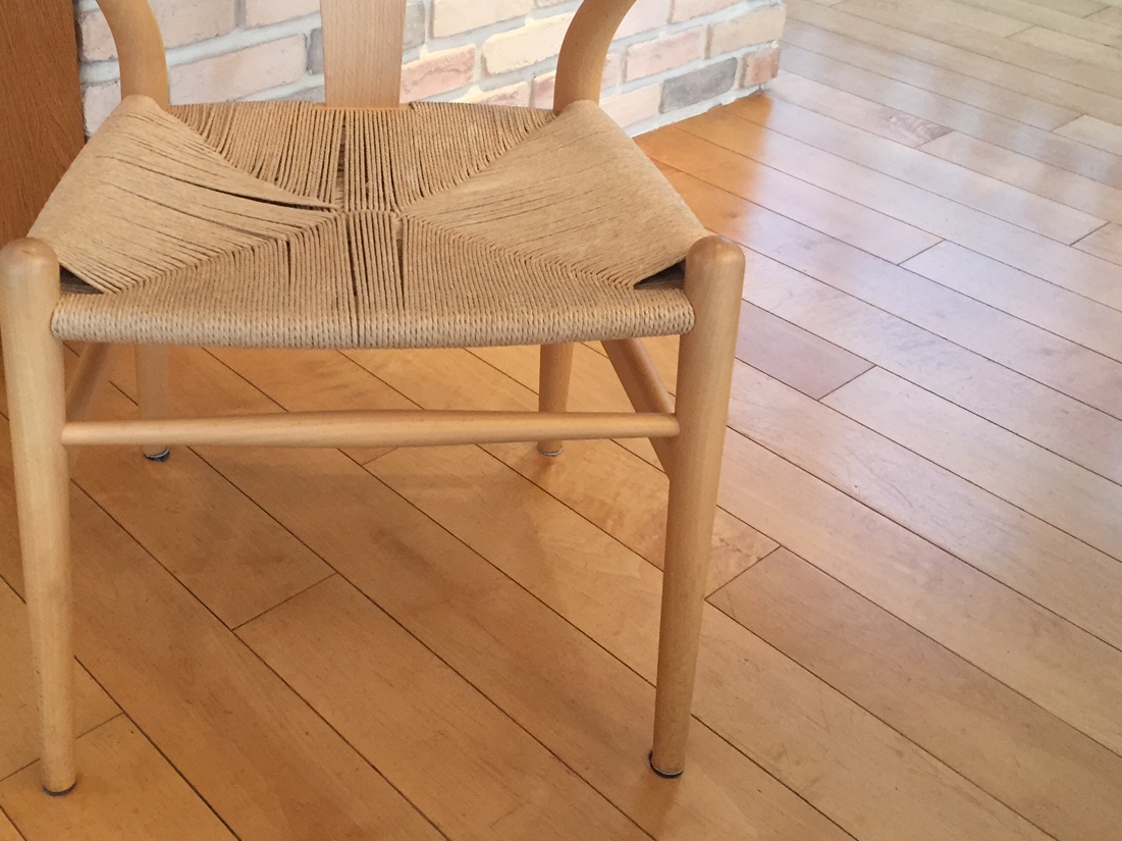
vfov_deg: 33.2
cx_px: 438
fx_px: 1393
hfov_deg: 43.6
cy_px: 264
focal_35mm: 43
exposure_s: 1/33
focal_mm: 4.15
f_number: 2.2
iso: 64
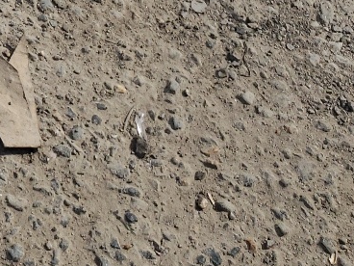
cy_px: -224
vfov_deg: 12.0
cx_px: -310
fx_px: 1156
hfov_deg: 14.9
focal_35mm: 113
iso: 50
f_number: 1.5
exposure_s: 1/5000
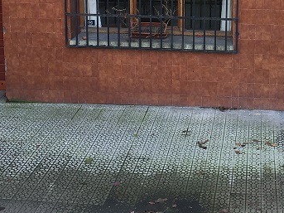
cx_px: 213
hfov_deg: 27.8
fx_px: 566
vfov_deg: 20.4
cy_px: -16
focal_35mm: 69
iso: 32
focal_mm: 4.15
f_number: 2.2
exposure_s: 1/153
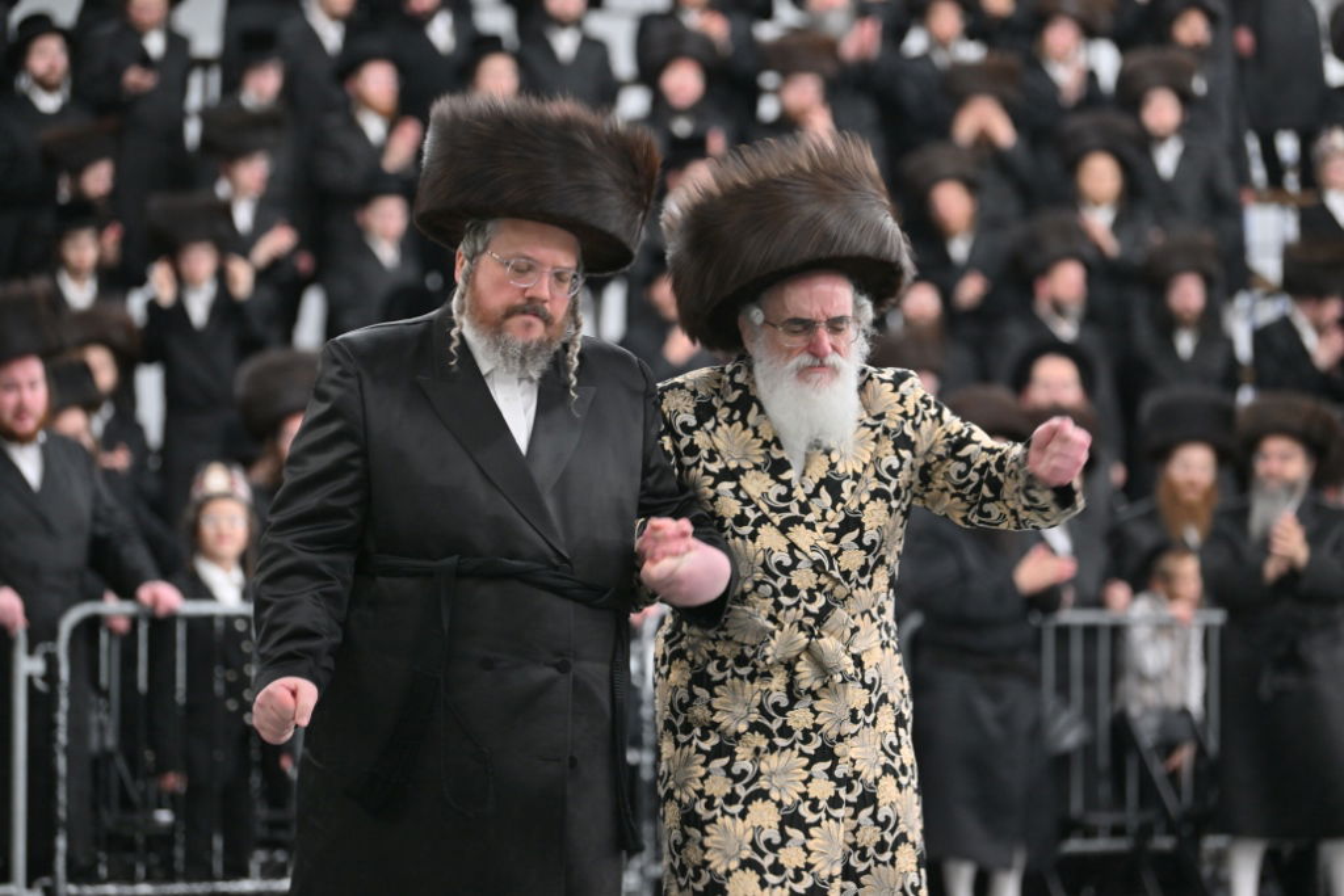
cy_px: 448
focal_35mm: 135
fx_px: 5040
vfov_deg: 10.2
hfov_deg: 15.2
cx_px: 672
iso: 250
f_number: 2.8
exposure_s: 1/60
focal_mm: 135
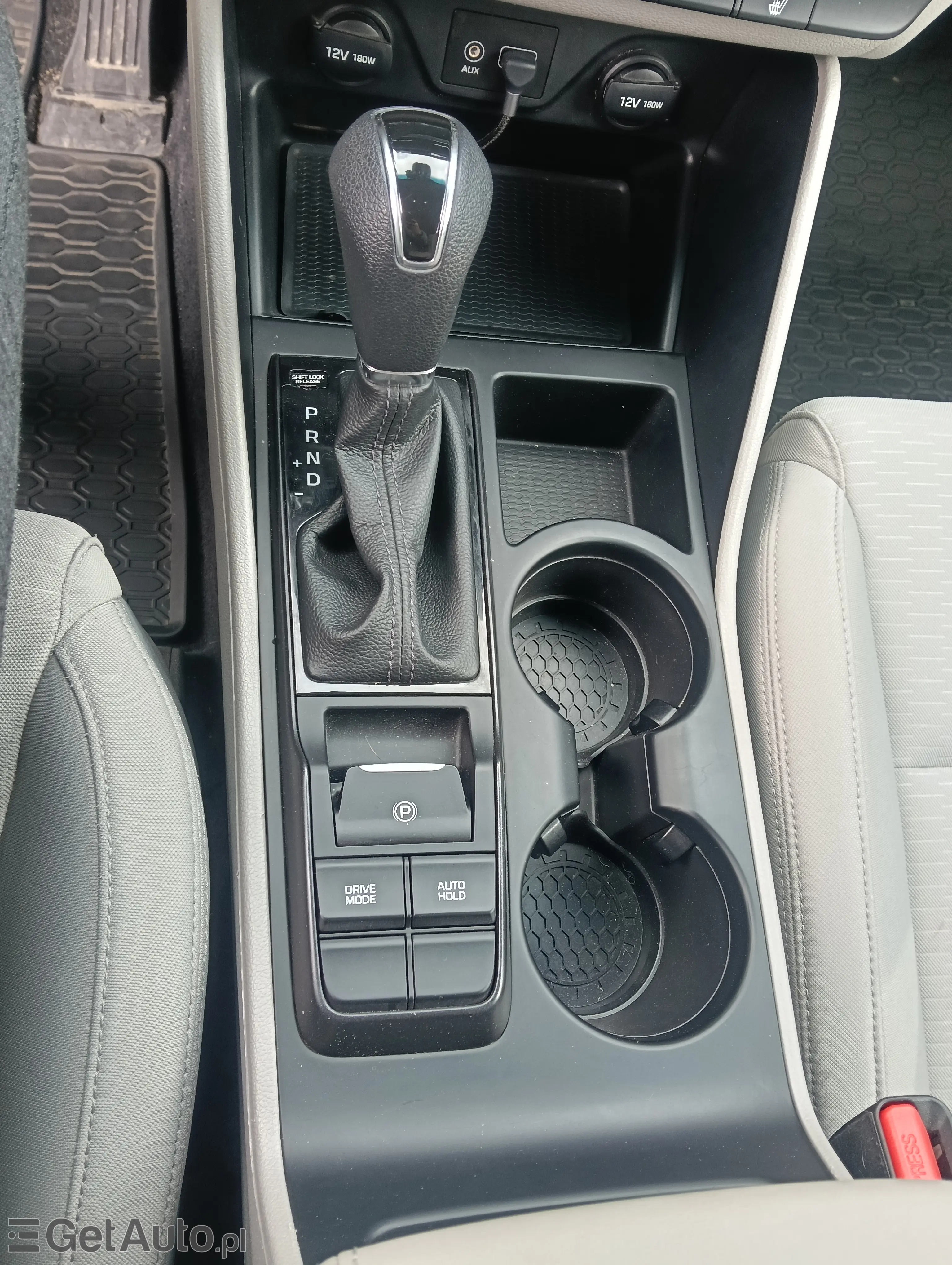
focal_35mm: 27
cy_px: 632
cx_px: 476
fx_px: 988
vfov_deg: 65.2
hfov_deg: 51.5
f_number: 1.8
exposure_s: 1/33.3
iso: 100
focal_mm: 3.98
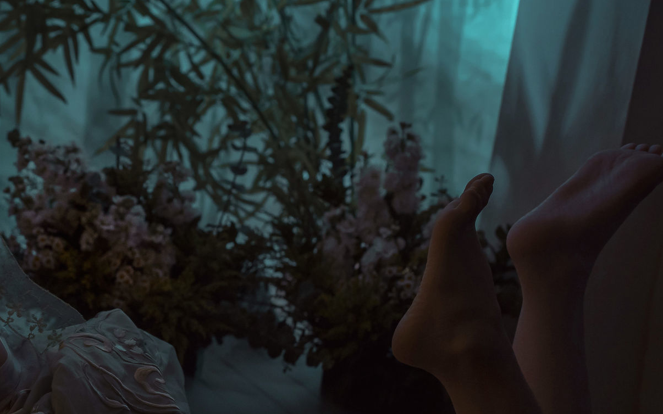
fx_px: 1283
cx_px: 53
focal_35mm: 71
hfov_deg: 27.8
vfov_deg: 18.3
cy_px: 297
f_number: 3.5
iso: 640
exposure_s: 1/40
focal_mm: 35
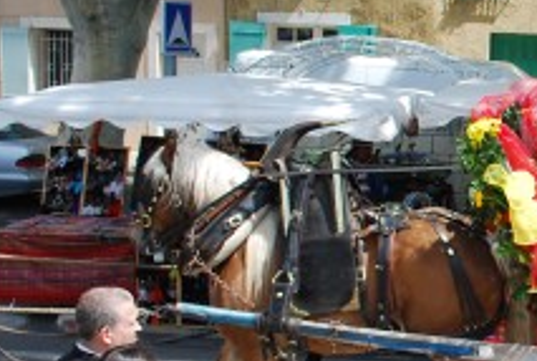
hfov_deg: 22.7
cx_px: 673
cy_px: 193
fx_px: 1211
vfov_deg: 16.9
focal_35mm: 81
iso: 100
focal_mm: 18
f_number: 6.3
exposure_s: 1/160
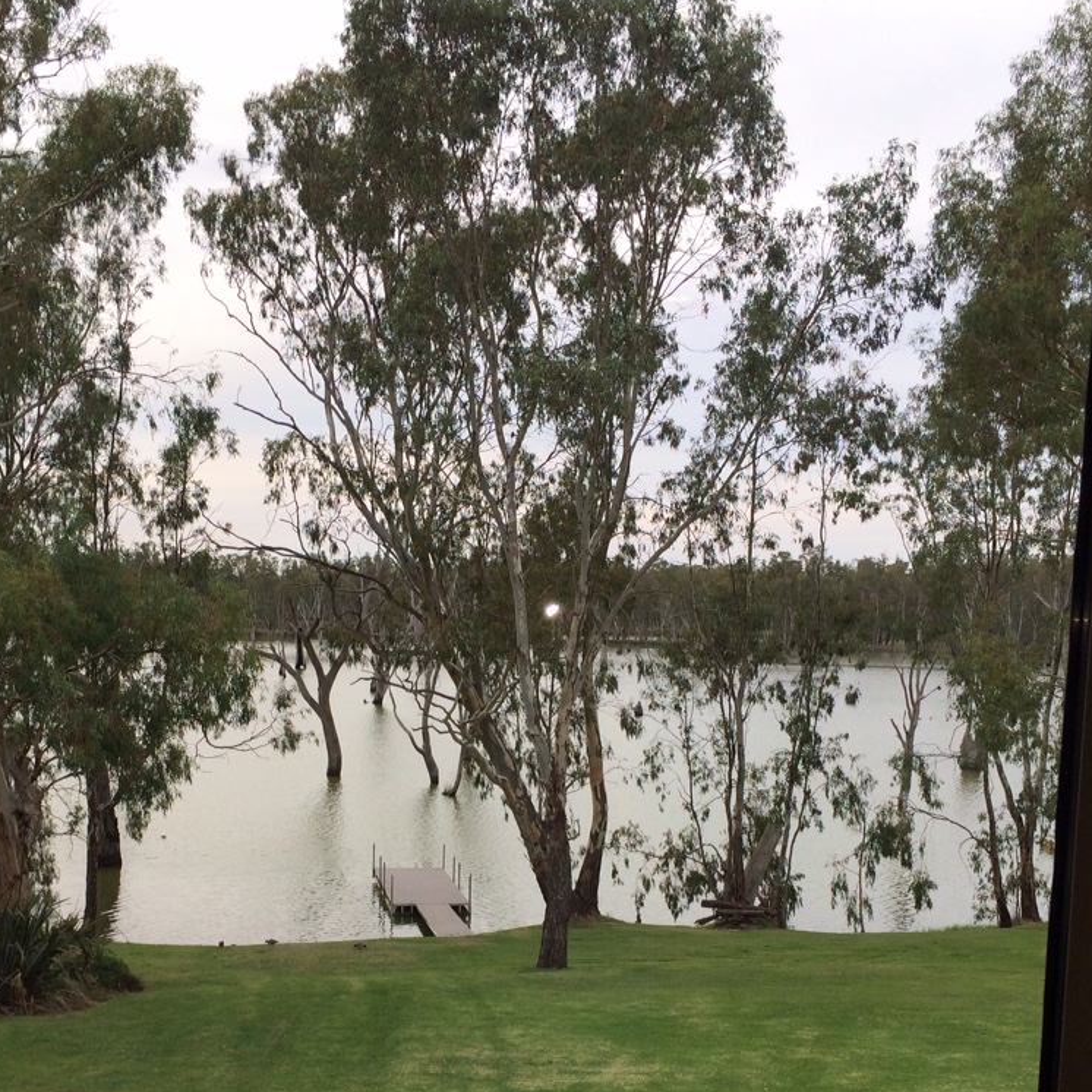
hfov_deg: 38.3
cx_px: 483
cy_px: 815
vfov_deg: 37.4
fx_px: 1570
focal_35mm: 44
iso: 40
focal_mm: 4.15
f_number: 2.2
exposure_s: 1/1244
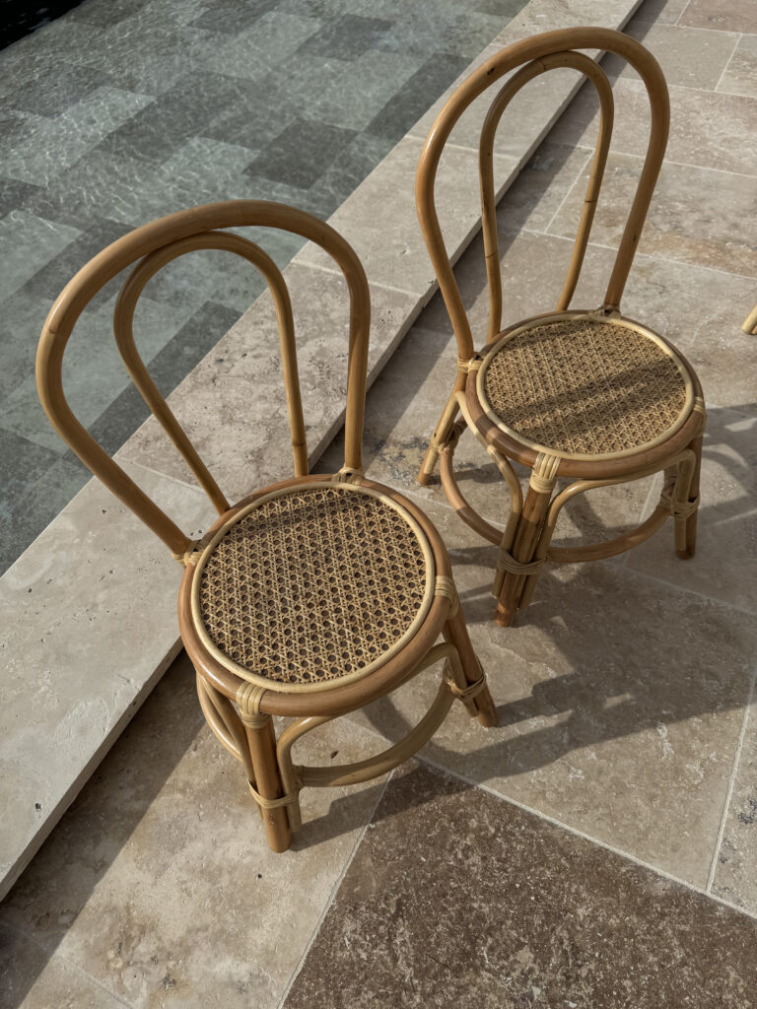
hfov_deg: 56.8
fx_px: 700
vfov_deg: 71.6
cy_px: 504
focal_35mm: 24
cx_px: 378
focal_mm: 6.76
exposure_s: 1/9009
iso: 80
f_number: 1.78
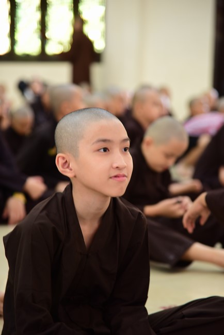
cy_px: 168
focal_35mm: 120
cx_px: 112
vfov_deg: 17.1
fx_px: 1119
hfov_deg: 11.4
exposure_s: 1/30
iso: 1000
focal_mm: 120
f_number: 4
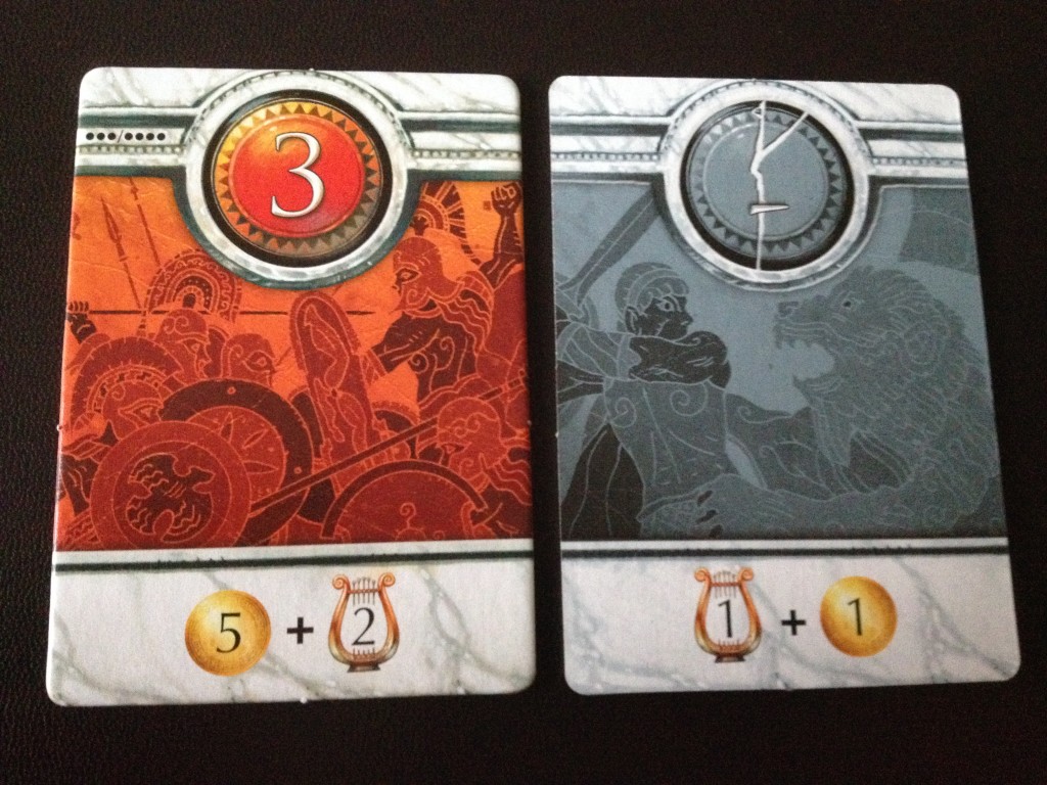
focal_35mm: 35
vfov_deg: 40.7
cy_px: 392
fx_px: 1059
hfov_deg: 52.6
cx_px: 524
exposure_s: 1/15
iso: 800
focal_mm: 4.28
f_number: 2.4
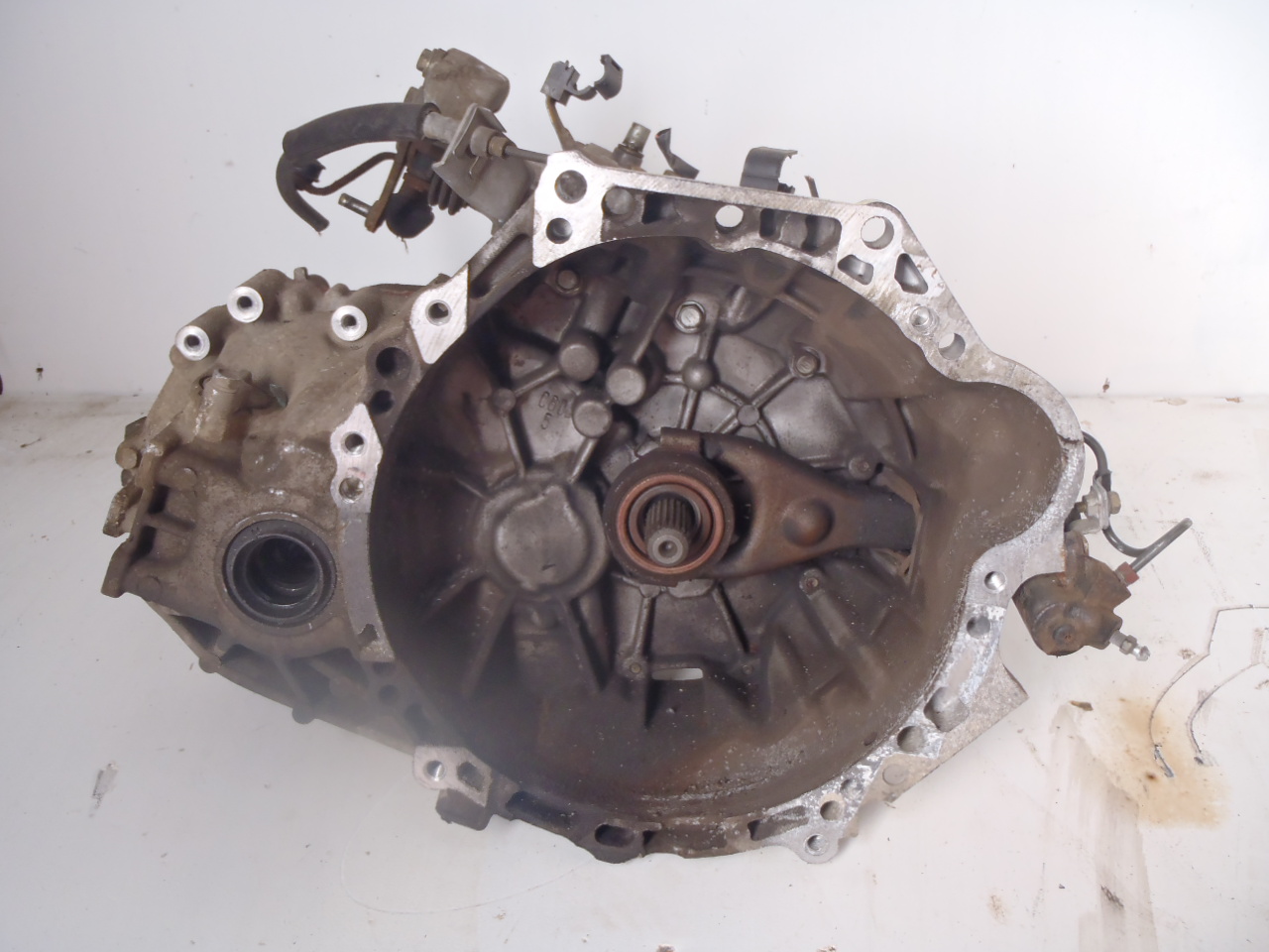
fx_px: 1393
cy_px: 476
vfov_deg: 37.7
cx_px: 634
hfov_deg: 49.0
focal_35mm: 38
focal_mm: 6.83
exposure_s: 1/40
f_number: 4.6
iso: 125
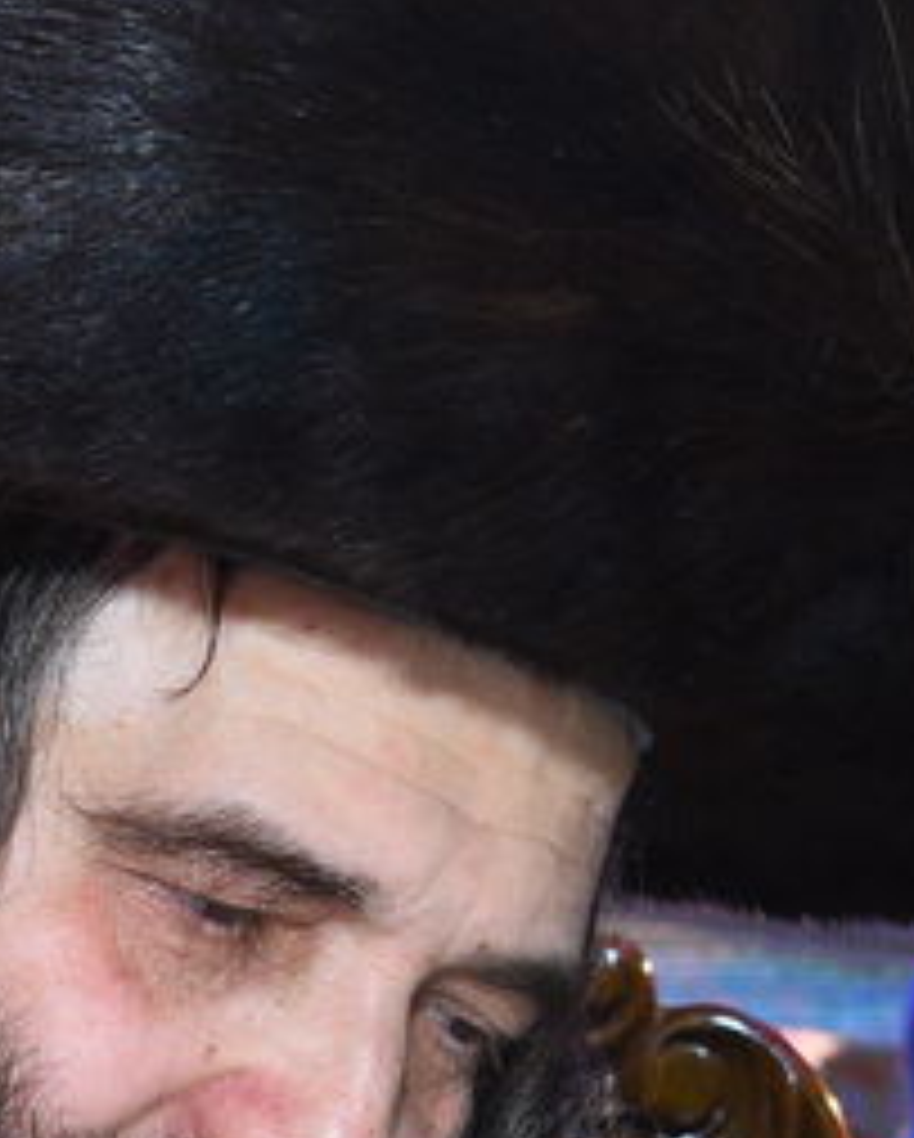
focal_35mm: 197
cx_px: 459
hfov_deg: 7.9
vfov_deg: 9.8
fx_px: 6649
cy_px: 780
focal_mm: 38
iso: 1600
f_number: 5.6
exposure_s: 1/125
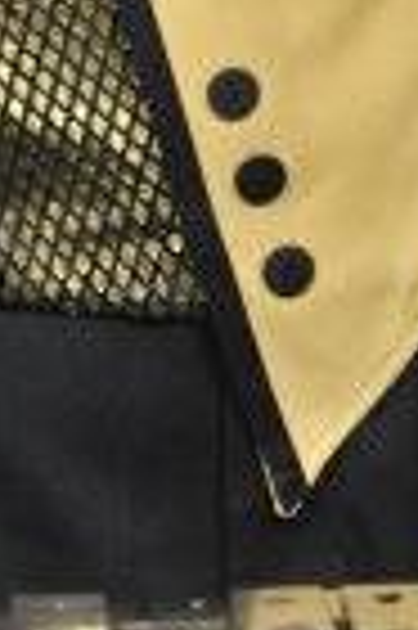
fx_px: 14560
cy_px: -428
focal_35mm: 834
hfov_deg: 1.6
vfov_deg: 2.5
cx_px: 61
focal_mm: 130
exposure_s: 1/160
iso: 800
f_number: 2.8
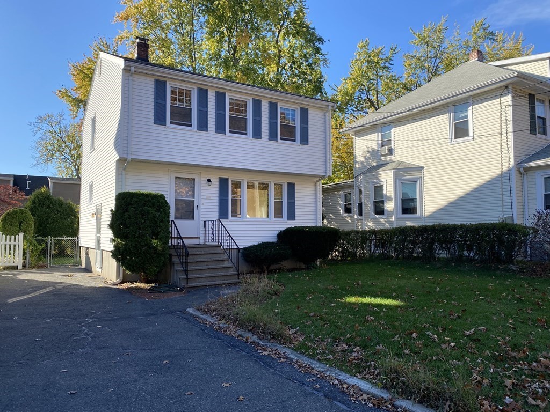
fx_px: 413
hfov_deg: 67.3
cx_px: 275
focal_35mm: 26
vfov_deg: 53.1
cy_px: 206
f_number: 1.8
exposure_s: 1/1170
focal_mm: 4.25
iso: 32
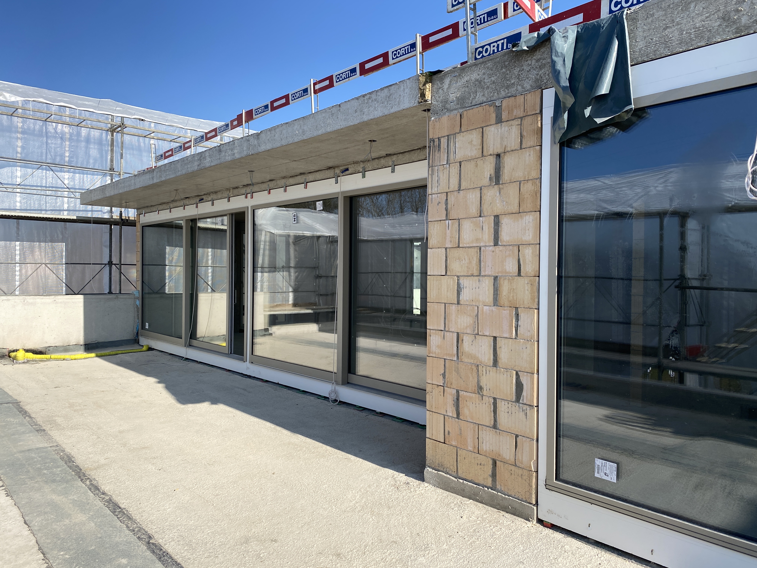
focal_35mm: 26
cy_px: 284
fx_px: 569
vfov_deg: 53.1
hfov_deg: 67.3
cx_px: 378
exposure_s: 1/2890
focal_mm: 4.25
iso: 32
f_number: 1.8
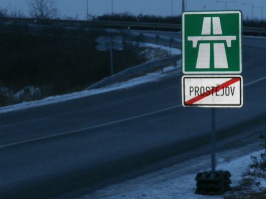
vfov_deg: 7.1
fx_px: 1613
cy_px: 106
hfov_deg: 9.4
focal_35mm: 210
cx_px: 130
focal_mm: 29.39
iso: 200
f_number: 5.8
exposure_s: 1/50
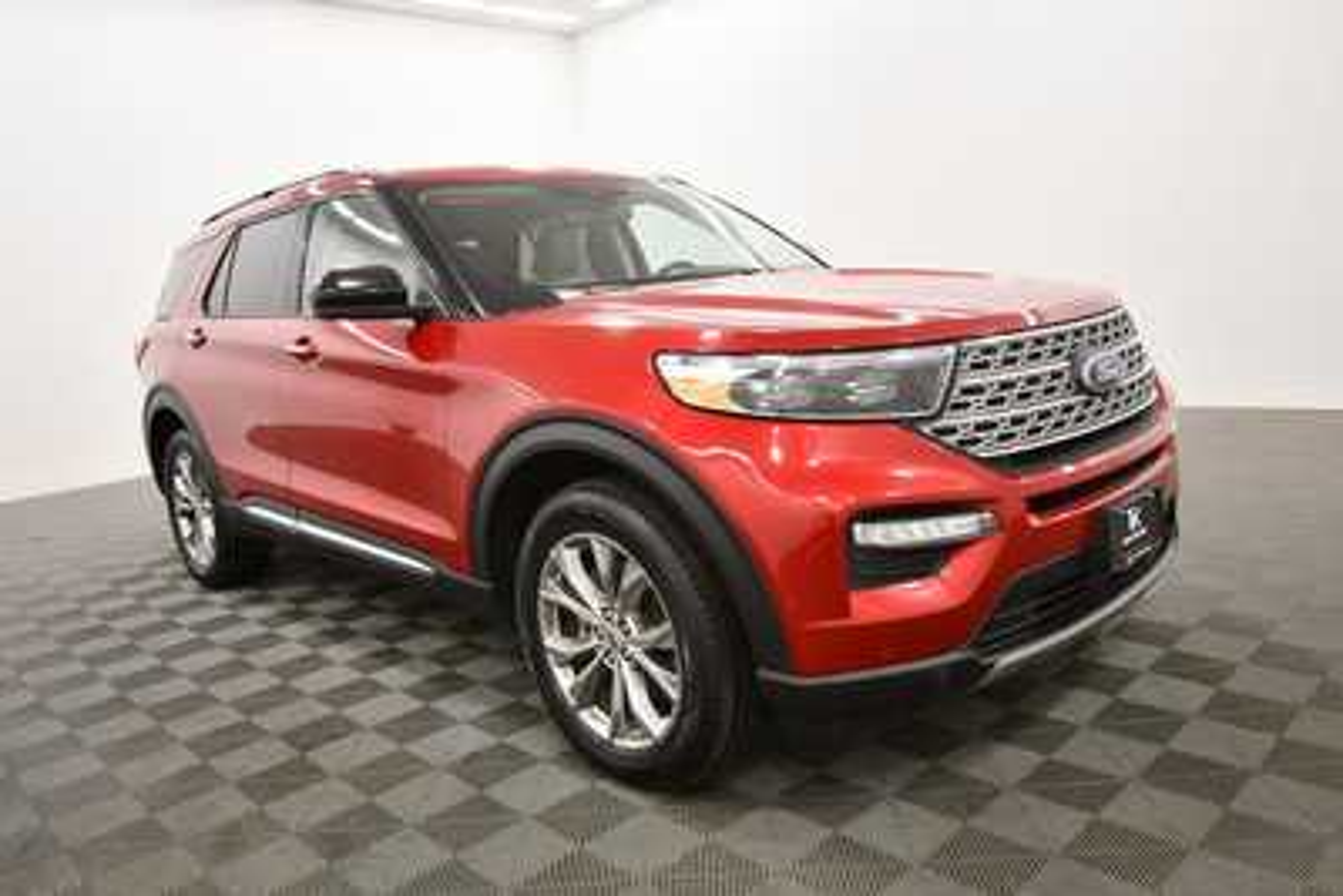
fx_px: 1008
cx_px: 672
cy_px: 448
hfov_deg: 67.4
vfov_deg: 48.0
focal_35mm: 27
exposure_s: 1/125
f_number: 5.3
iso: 1250
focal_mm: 18
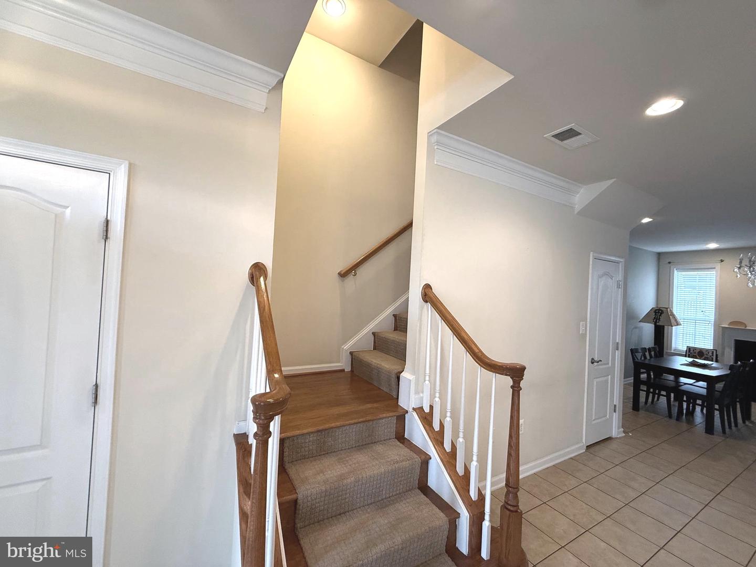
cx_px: 378
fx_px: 306
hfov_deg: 102.1
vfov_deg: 85.7
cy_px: 284
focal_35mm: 14
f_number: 2.2
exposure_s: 1/120
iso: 320
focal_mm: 2.22
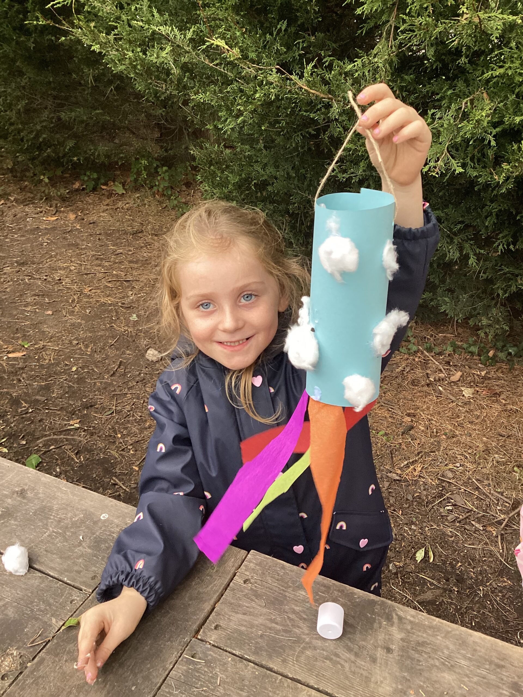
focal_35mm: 31
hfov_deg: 45.4
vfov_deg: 58.4
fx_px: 624
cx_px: 262
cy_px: 348
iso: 100
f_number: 2.4
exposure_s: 1/100
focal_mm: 3.3
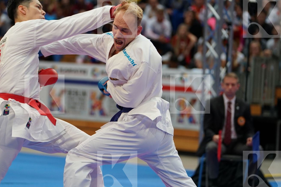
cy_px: 94
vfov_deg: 7.5
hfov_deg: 11.2
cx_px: 117
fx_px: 1428
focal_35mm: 183
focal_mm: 133
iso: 1250
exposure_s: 1/1000
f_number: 2.8
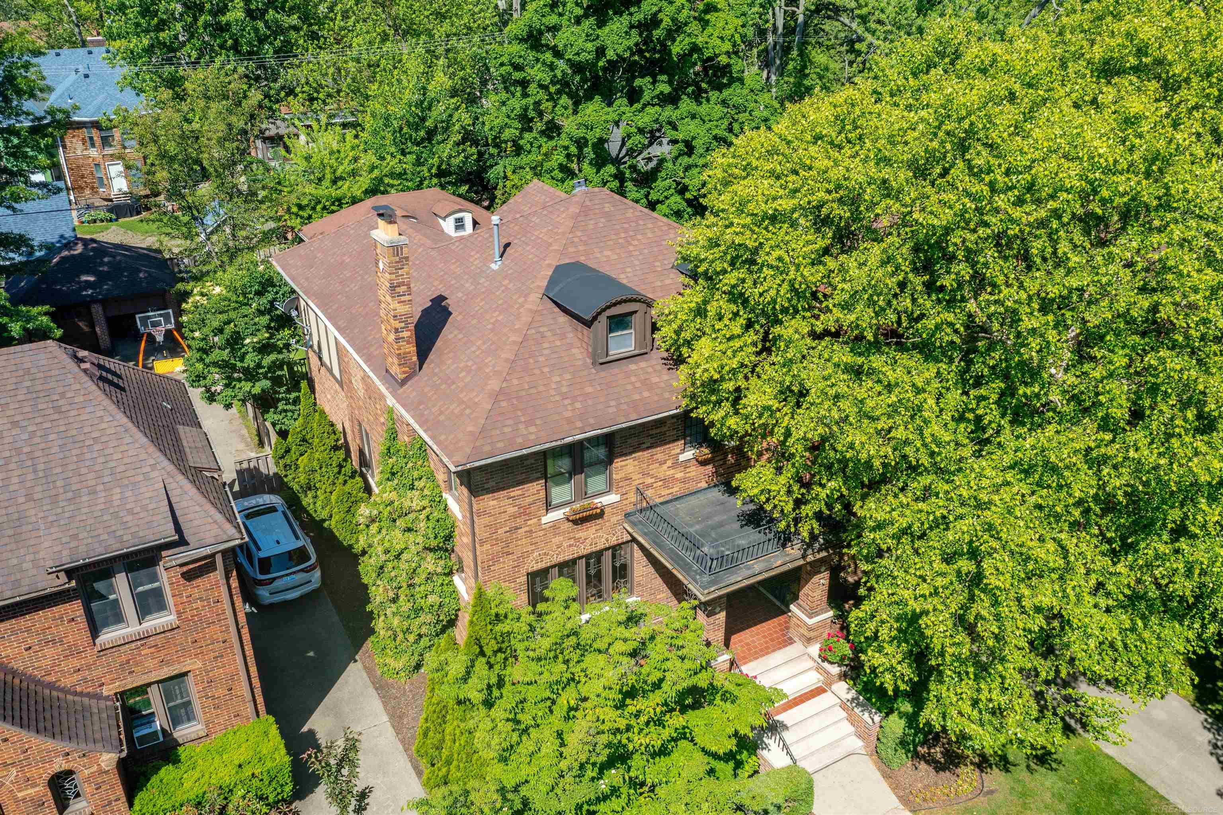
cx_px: 612
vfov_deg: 46.4
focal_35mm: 28
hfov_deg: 65.5
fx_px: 951
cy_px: 408
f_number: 5.6
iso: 100
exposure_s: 1/320
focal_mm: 10.26
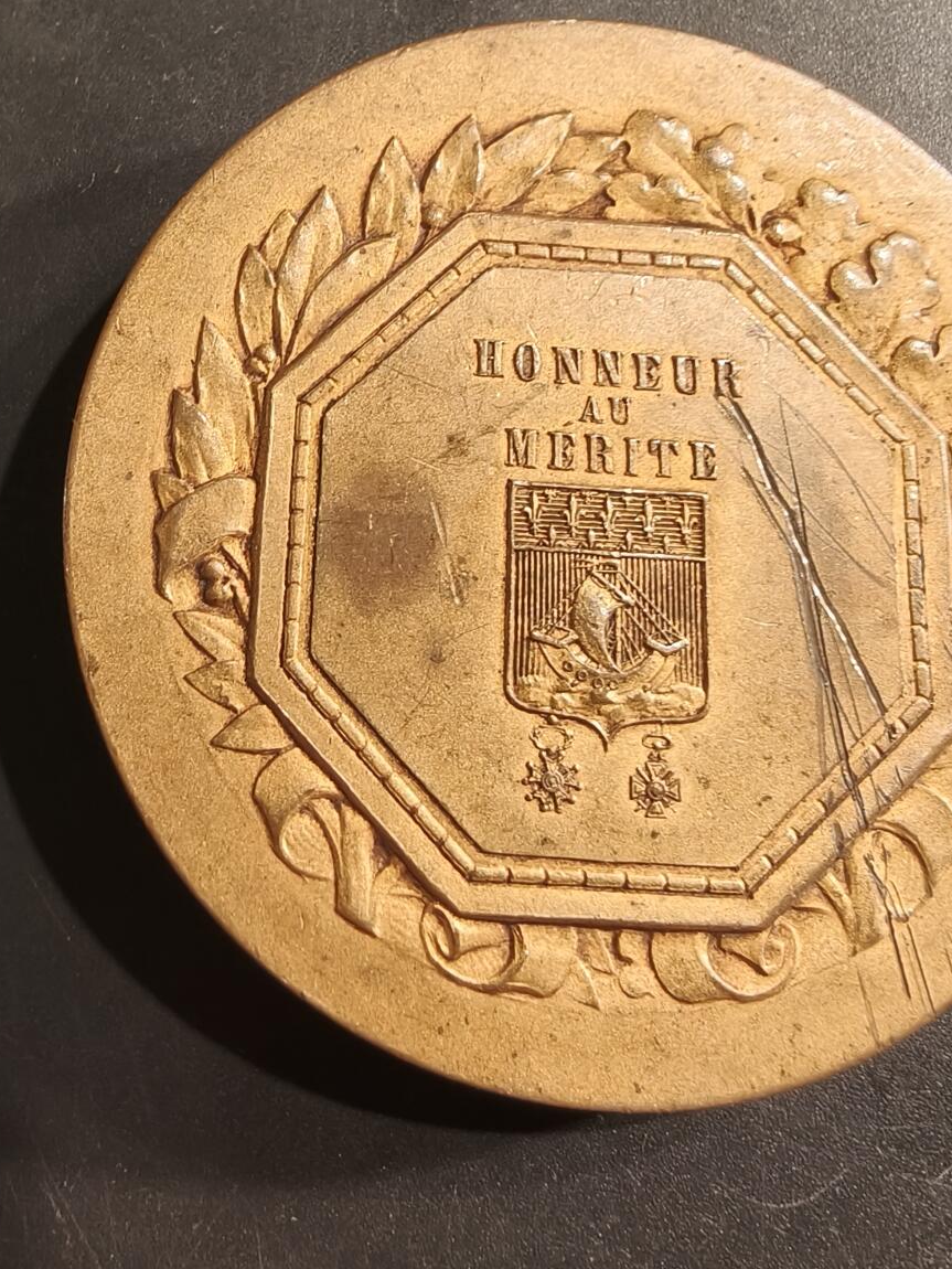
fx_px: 1320
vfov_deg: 51.3
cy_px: 673
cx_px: 587
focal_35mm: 36
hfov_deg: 39.4
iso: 250
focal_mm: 2.32
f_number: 2
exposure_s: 1/100
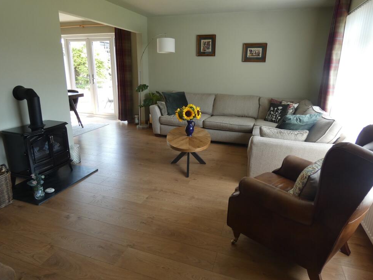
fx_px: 226
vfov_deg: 63.4
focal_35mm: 21
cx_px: 186
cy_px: 134
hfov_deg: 79.0
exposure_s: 1/60
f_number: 2.8
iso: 80
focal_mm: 3.6
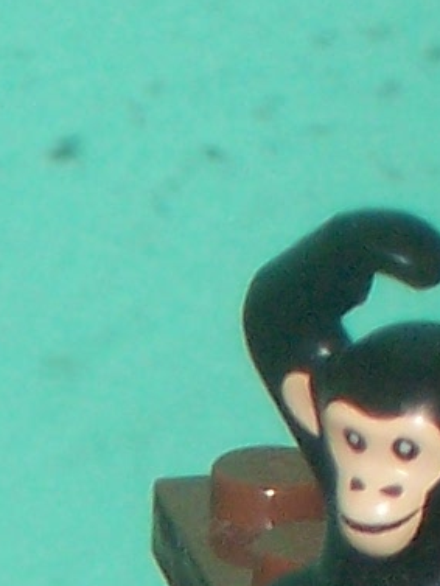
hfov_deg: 2.1
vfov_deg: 2.8
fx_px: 11721
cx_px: -1009
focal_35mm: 692
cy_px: 1959
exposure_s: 1/90
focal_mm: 16.8
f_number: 4.6
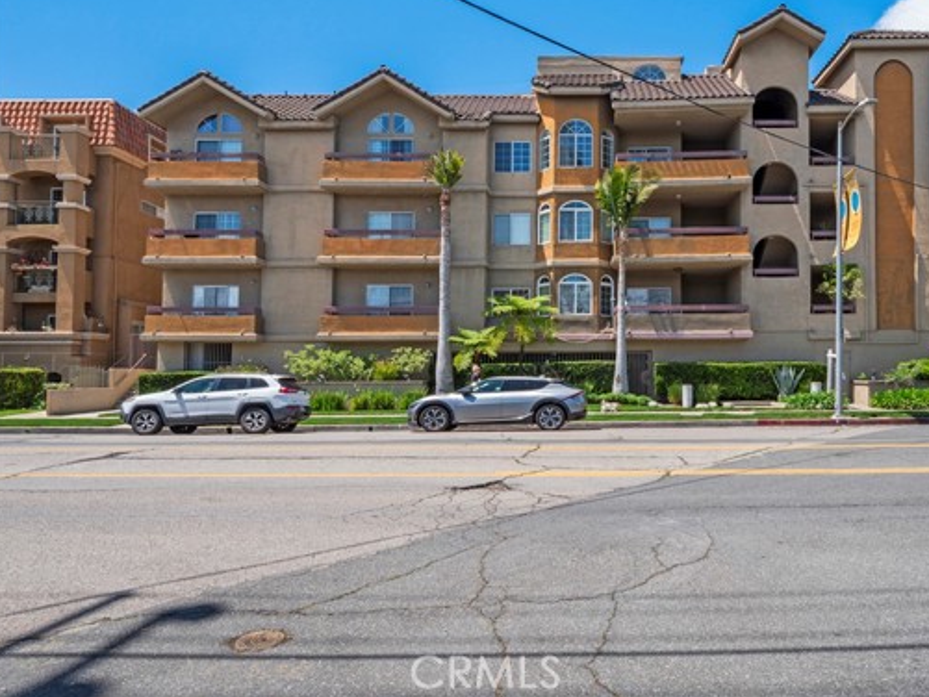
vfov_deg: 58.0
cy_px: 254
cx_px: 584
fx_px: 617
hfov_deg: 72.6
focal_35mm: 23
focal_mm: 9
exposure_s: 1/250
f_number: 8
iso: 200
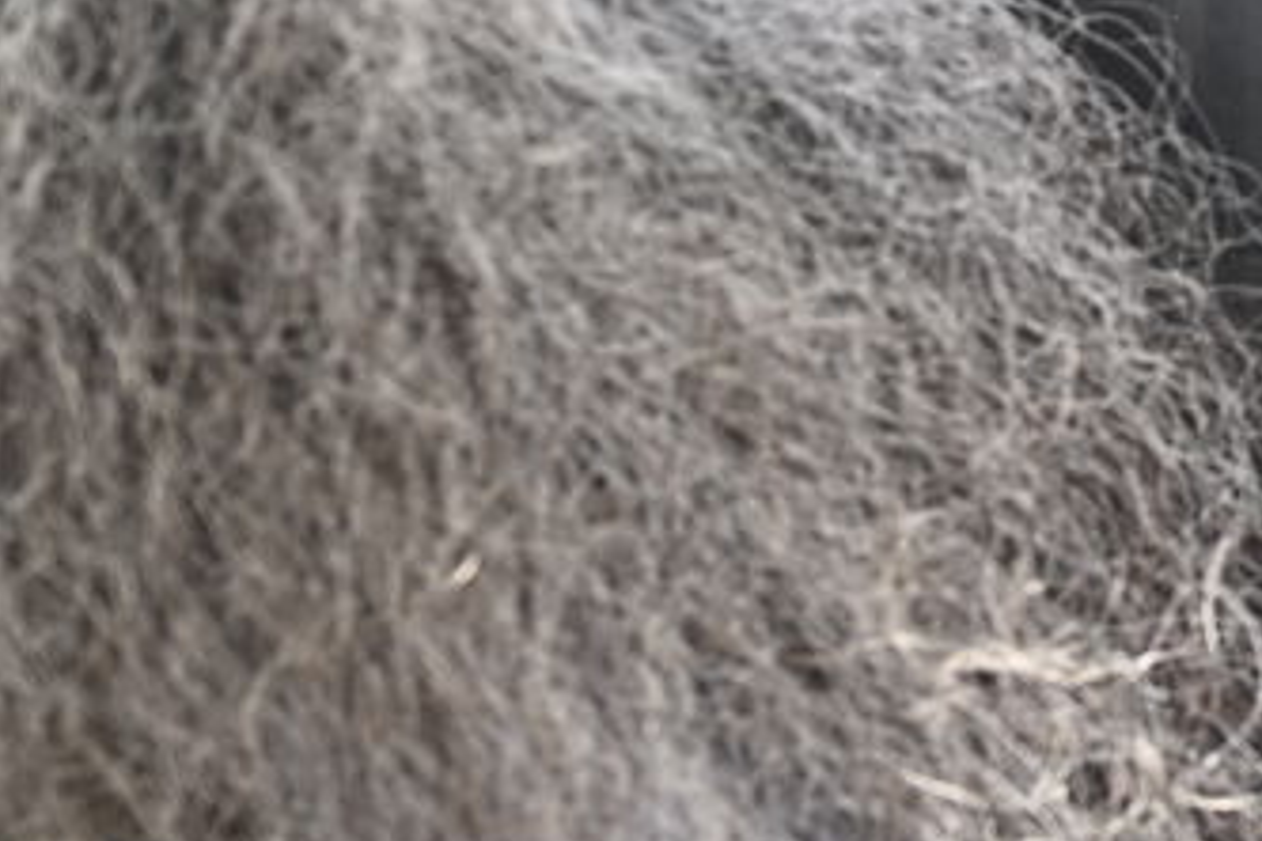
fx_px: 10306
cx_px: 2649
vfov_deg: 4.7
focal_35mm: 294
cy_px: -161
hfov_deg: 6.8
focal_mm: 70
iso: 250
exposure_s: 1/200
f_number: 11
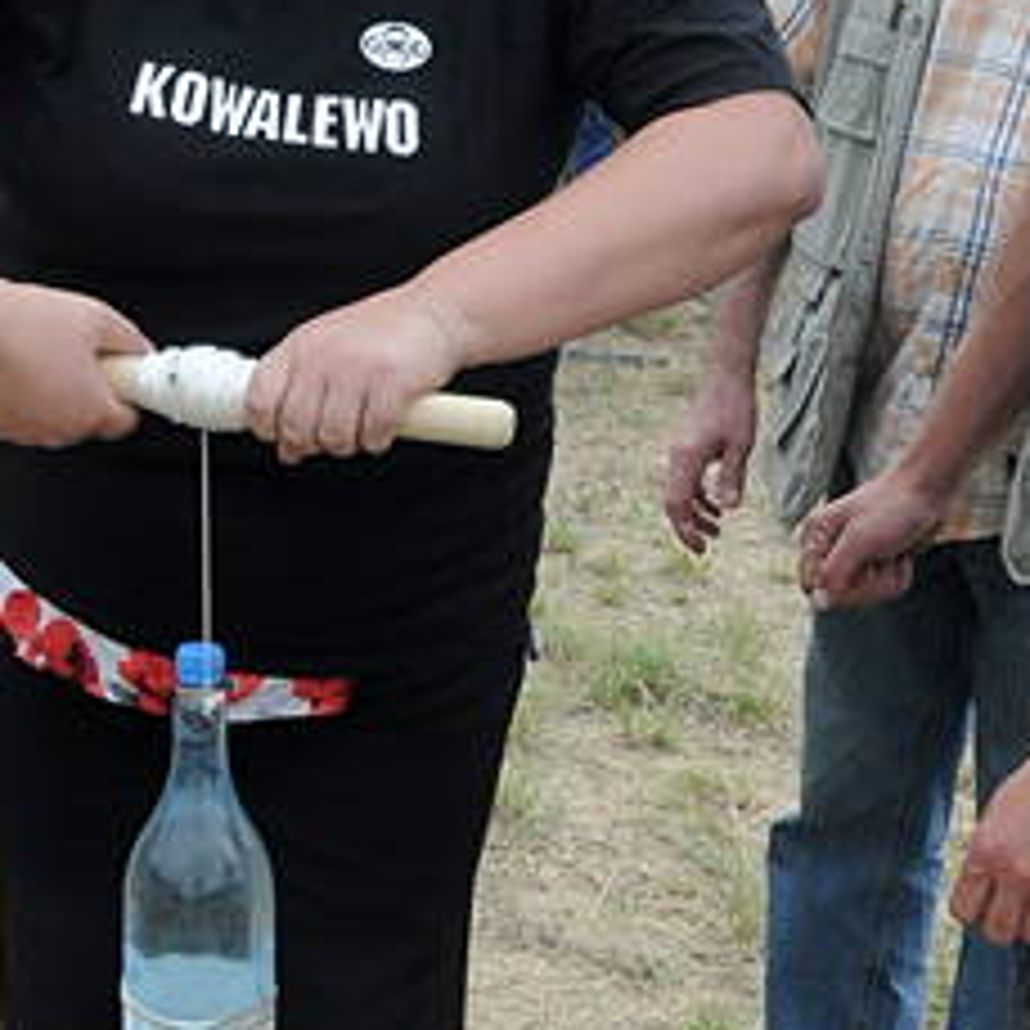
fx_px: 2861
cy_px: 702
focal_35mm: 85
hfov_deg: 20.4
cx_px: 371
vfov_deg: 20.3
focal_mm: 18
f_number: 10
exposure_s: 1/400
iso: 800
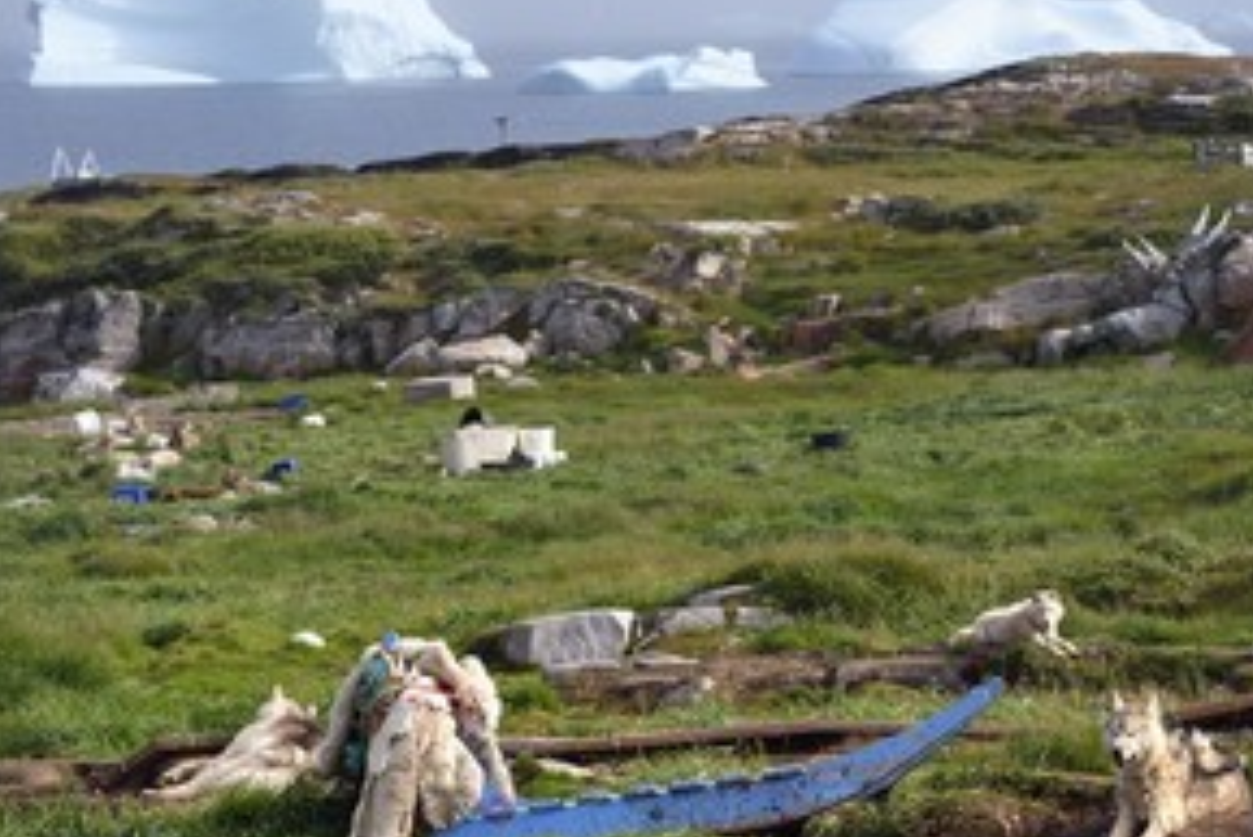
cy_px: 338
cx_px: 733
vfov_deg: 8.6
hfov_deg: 12.8
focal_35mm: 160
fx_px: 5571
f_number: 10
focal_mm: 110
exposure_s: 1/250
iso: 200
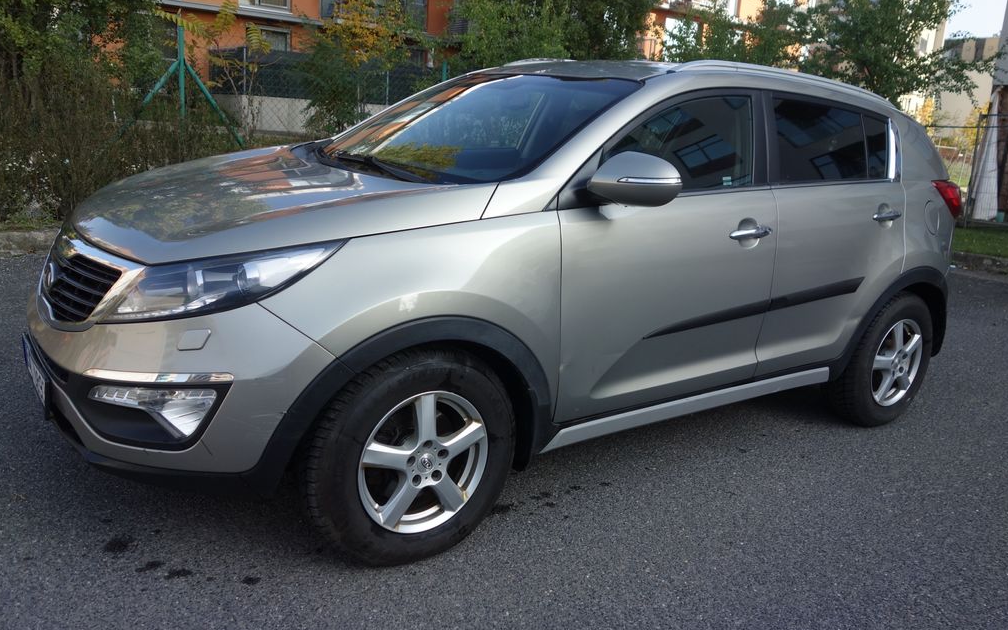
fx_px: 797
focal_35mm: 29
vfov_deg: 43.1
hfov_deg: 64.6
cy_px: 308
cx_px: 507
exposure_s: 1/500
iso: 125
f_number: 2.8
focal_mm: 10.4
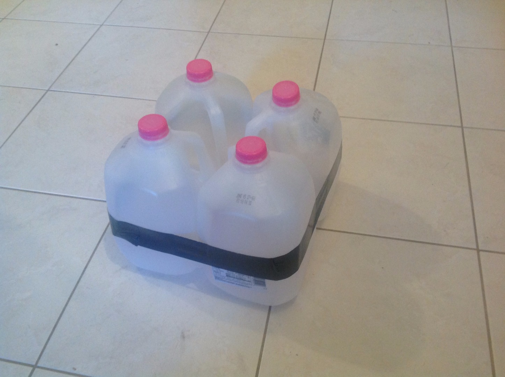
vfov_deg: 40.6
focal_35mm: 35
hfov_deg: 52.7
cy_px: 188
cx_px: 252
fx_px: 510
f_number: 2.4
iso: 200
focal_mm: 4.28
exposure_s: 1/15
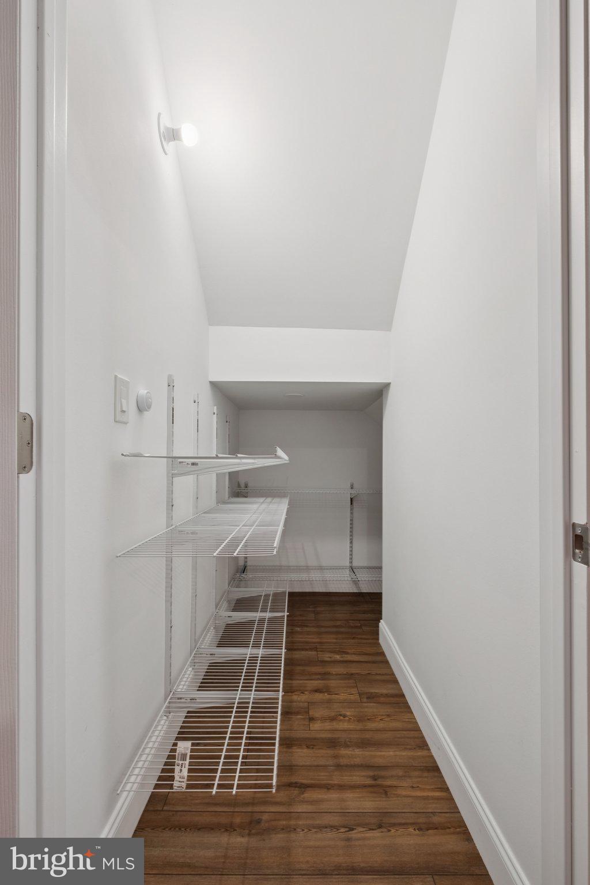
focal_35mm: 15
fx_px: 369
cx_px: 295
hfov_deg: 77.3
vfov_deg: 100.4
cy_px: 442
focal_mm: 10
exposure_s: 1/7
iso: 320
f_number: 8
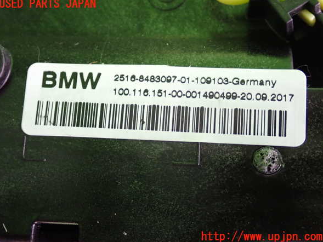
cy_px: 120
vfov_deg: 26.6
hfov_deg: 34.9
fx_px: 513
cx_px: 161
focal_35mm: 55
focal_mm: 9.65
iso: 640
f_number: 3.3
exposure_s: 1/50
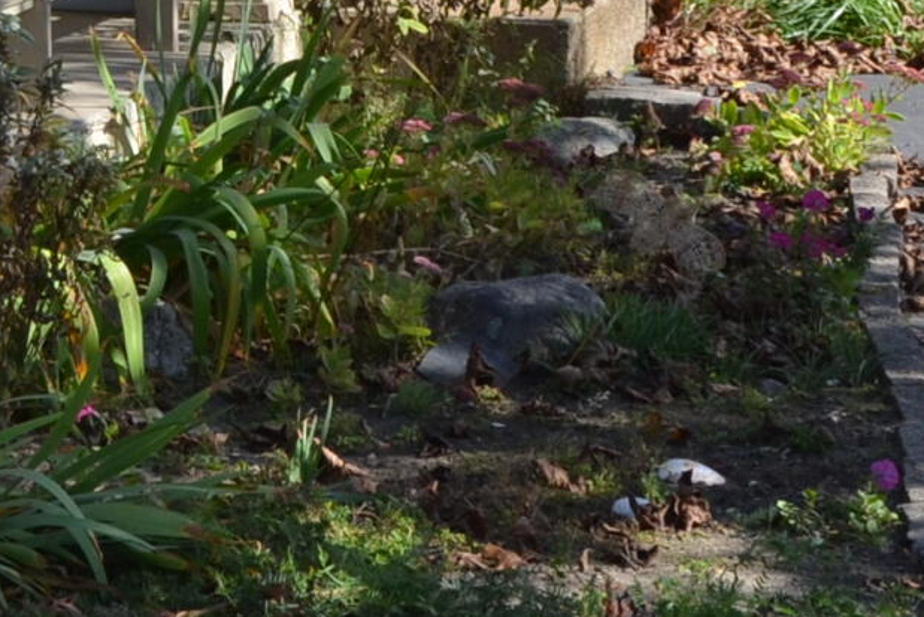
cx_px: -234
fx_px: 5211
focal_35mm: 203
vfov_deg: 6.7
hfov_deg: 10.0
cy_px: -294
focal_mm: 28
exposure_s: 1/250
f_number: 8
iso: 200
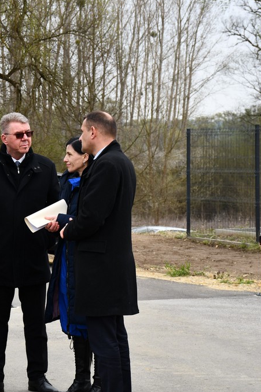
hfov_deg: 11.5
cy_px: 197
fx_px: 1284
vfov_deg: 17.4
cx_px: 25
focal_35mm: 118
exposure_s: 1/250
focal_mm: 52
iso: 200
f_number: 7.1
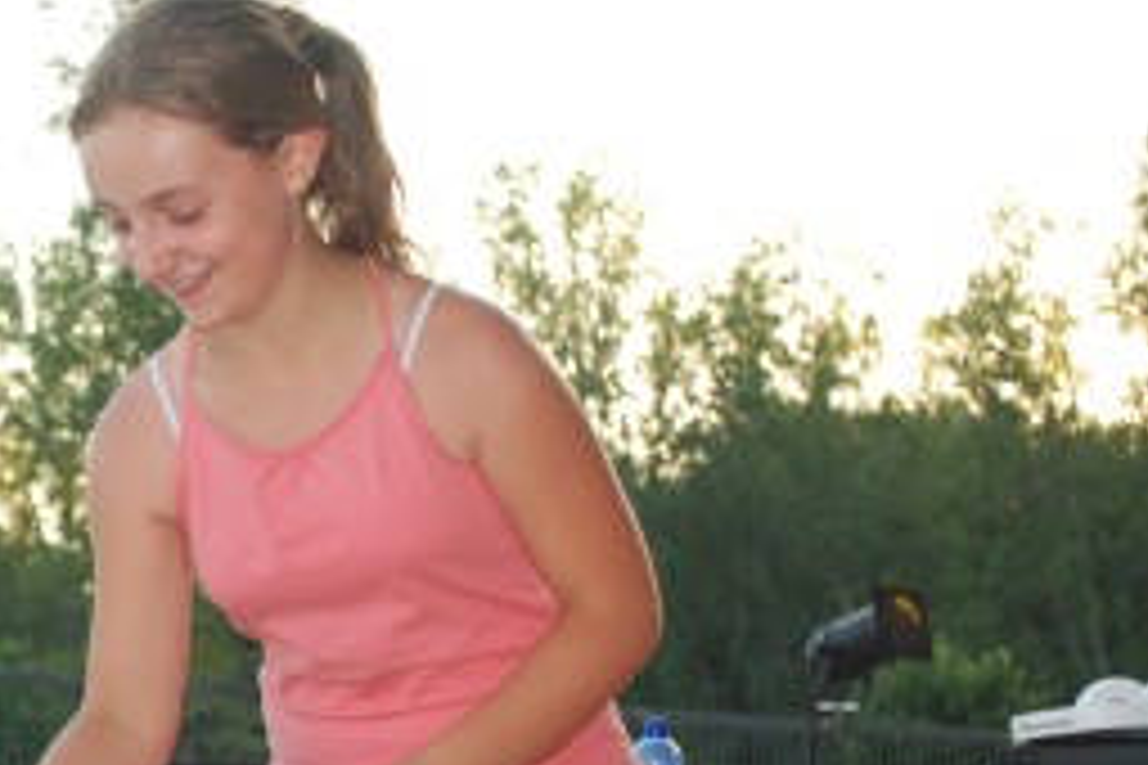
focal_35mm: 128
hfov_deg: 15.5
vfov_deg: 10.6
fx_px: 4081
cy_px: 740
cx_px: -149
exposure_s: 1/60
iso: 200
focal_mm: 34
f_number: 5
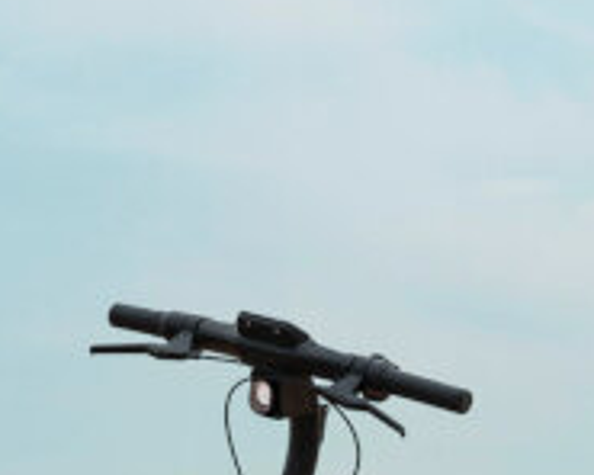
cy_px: 459
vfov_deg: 3.4
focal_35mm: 459
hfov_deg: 4.2
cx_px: -71
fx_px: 8069
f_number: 8
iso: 200
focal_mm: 110
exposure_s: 1/320
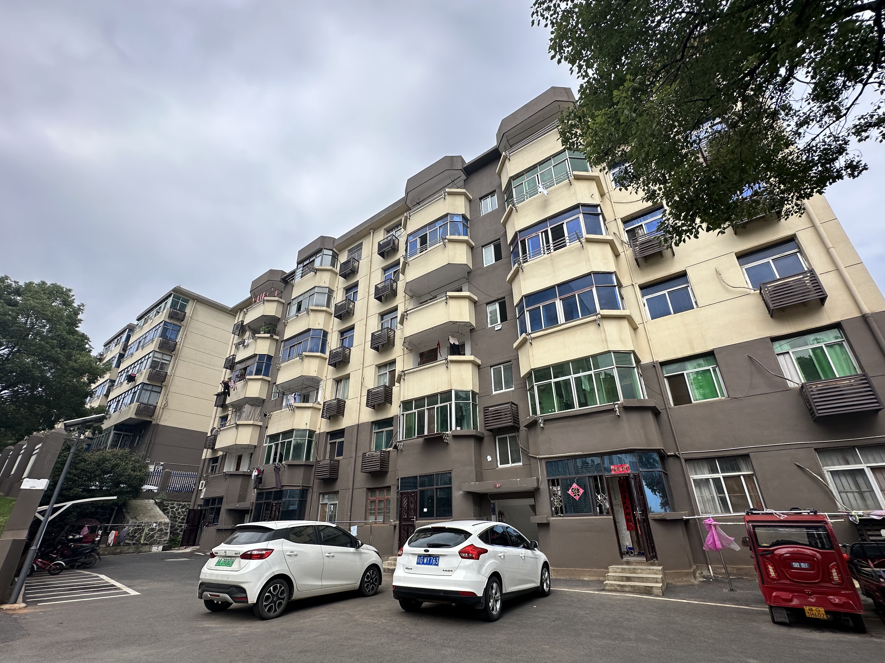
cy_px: 351
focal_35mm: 15
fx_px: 383
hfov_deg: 98.2
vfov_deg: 81.7
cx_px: 450
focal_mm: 2.22
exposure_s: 1/1473
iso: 40
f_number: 2.2
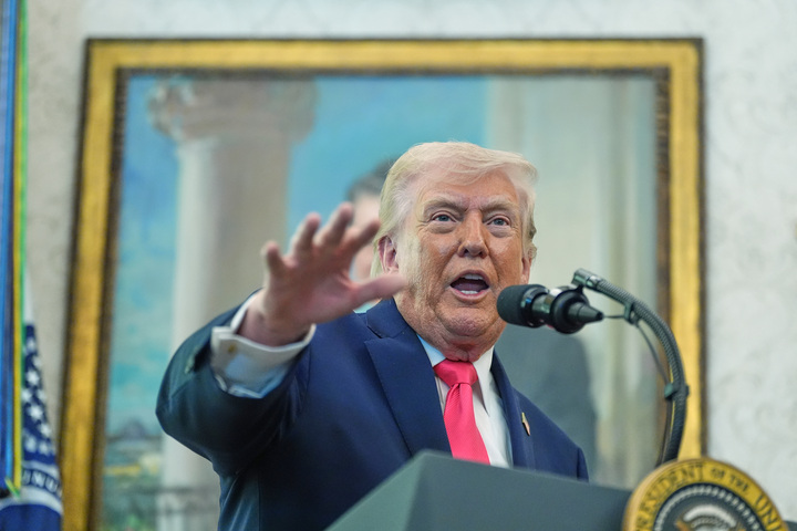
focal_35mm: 125
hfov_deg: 16.4
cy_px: 266
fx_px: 2767
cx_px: 398
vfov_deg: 11.0
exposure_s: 1/400
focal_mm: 125
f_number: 2.8
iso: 4000
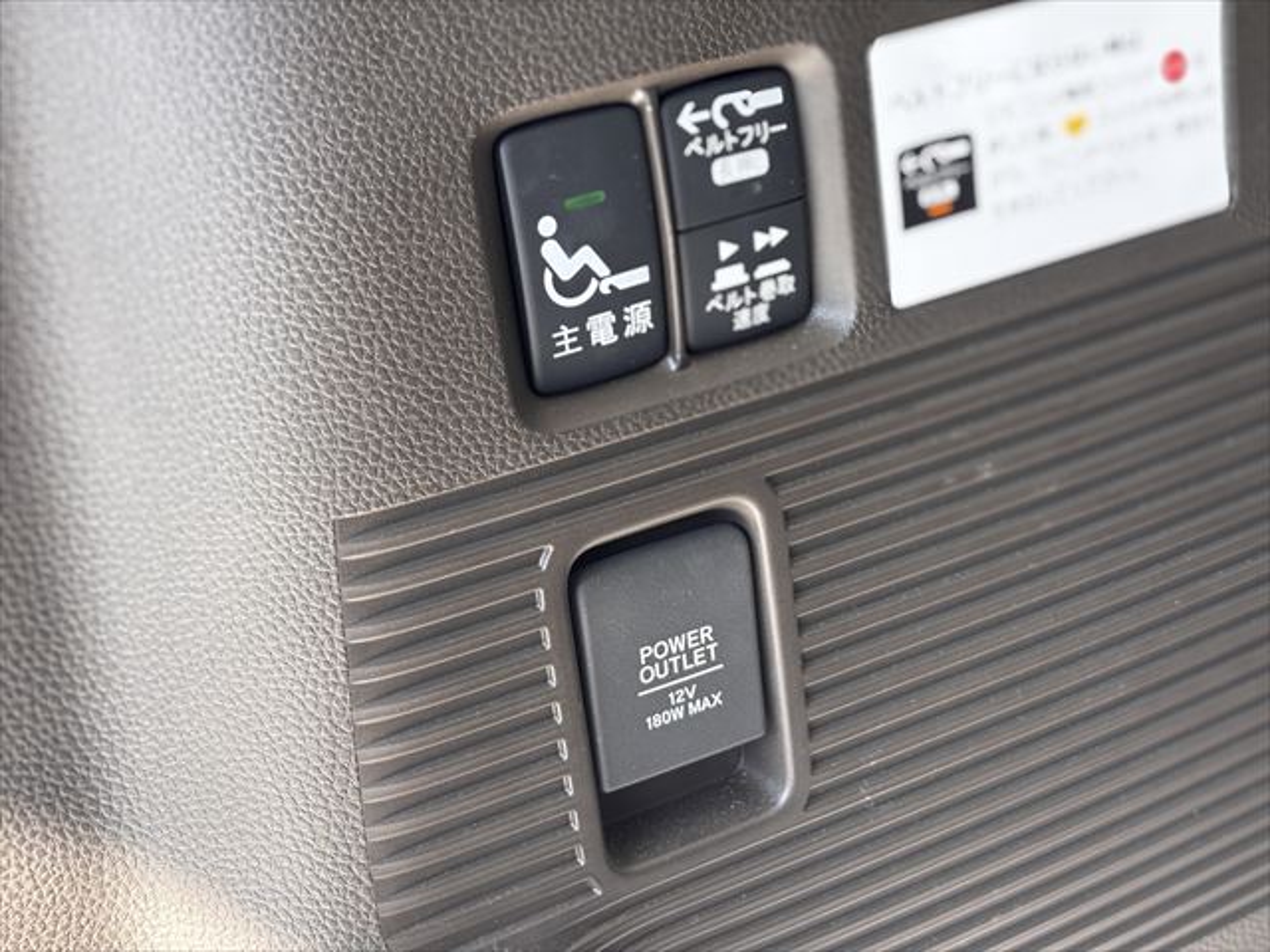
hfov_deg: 36.8
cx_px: 635
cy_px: 476
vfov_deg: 28.0
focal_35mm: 52
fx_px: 1908
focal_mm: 5.96
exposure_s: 1/172
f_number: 1.6
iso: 40
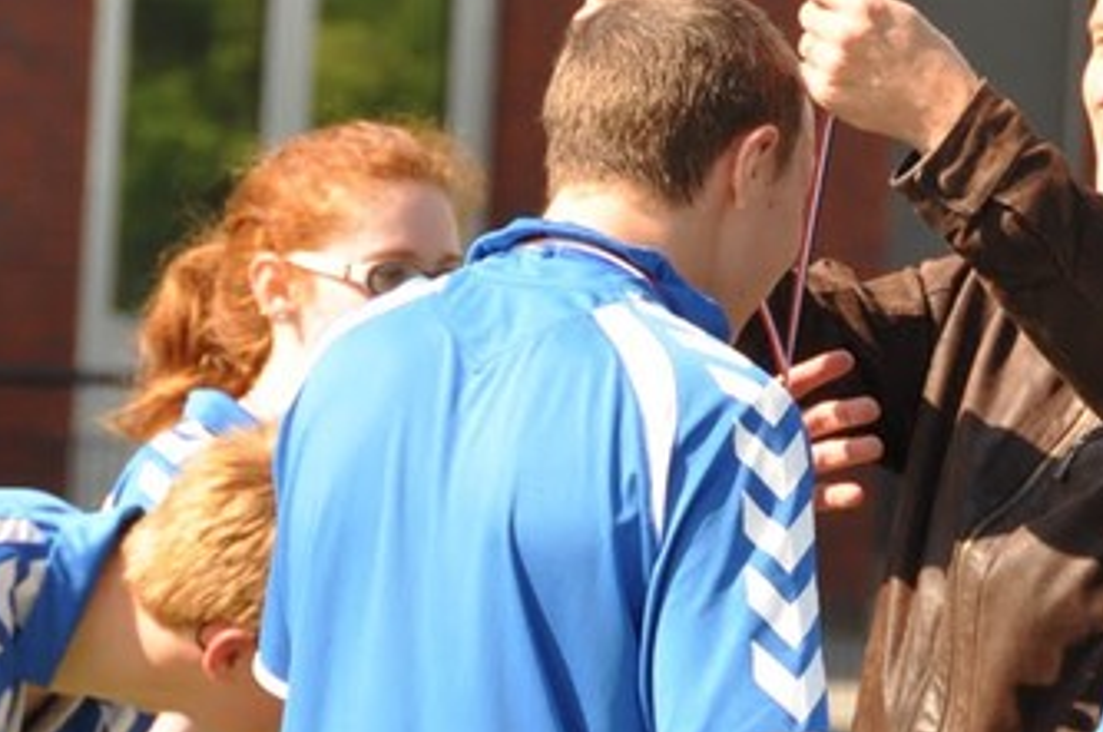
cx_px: 1020
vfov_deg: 2.7
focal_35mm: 516
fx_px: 15787
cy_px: -202
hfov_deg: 4.0
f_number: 6.3
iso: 400
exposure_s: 1/640
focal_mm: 112
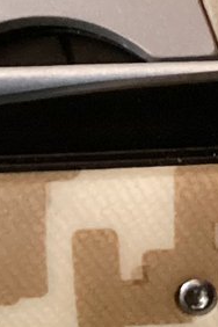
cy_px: -50
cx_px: 258
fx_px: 1571
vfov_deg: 11.7
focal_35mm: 173
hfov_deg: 7.9
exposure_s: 1/30
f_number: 2.4
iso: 640
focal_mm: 3.3
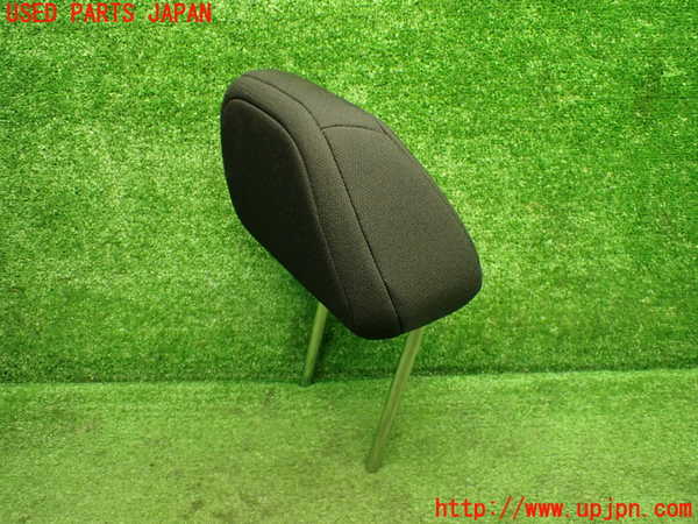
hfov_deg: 60.0
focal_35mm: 30
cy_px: 262
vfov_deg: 46.8
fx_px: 605
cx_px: 349
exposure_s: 1/80
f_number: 2.3
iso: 800
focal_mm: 5.4
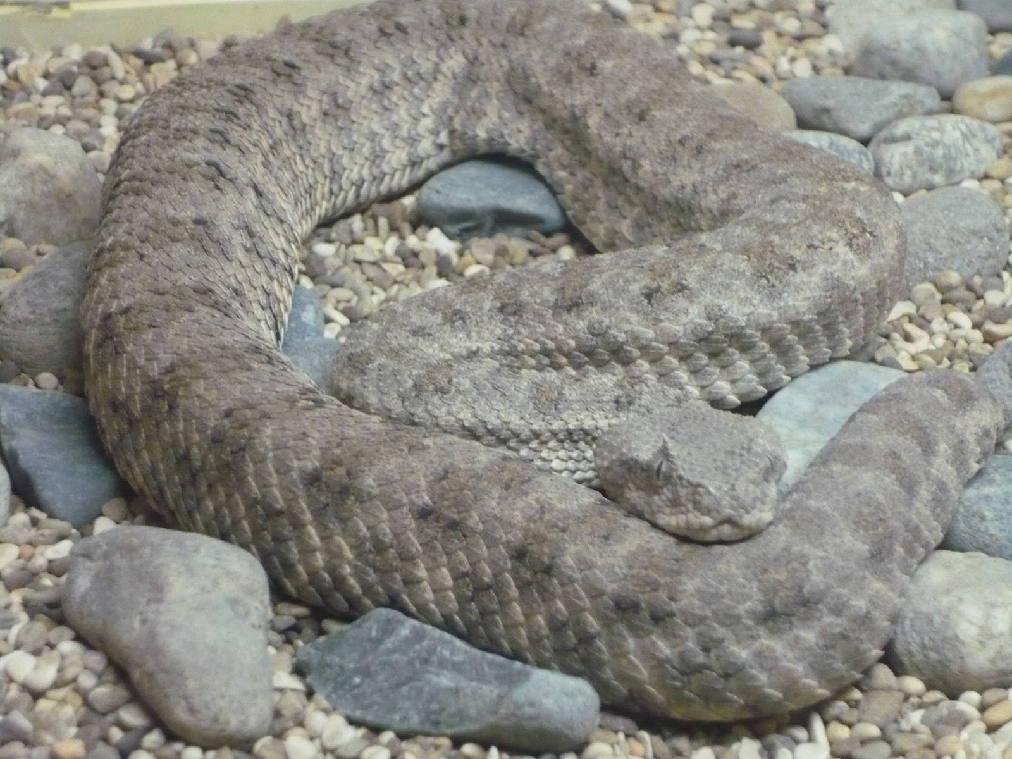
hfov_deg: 19.6
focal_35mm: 100
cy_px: 380
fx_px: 2924
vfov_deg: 14.8
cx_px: 506
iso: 800
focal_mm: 16.5
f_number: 5.1
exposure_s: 1/30
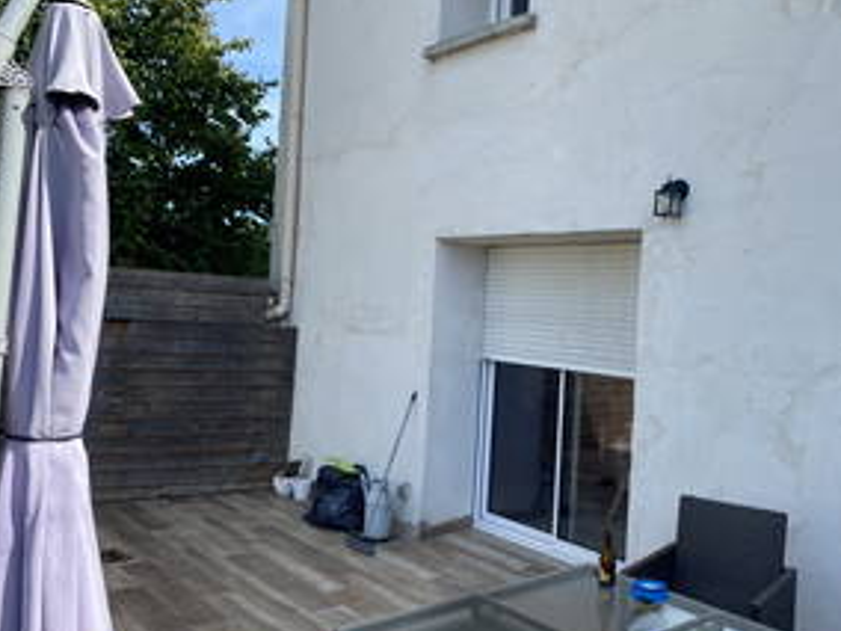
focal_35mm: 33
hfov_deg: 55.2
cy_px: 293
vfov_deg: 42.9
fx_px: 802
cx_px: 471
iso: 32
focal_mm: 4.25
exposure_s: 1/1395
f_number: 1.8
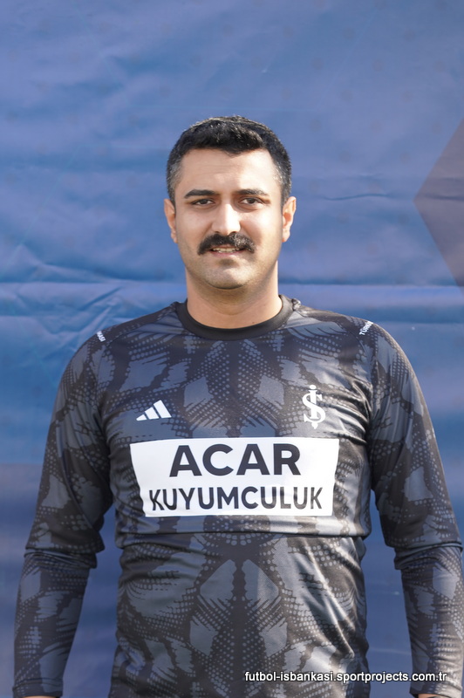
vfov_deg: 17.1
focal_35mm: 120
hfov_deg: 11.4
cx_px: 232
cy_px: 349
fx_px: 2324
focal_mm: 120
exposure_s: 1/160
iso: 125
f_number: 4
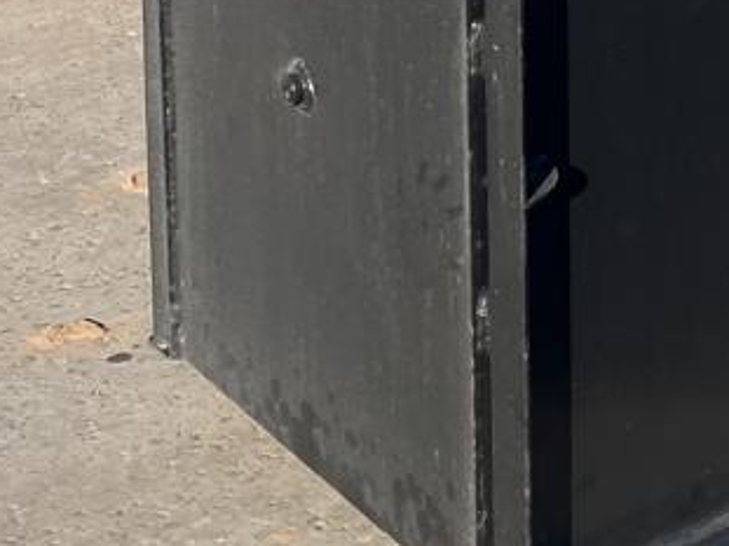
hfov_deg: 17.1
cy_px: -520
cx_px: 1001
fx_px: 2253
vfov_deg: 12.3
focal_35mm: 107
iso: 50
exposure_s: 1/5076
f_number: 1.5
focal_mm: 5.7
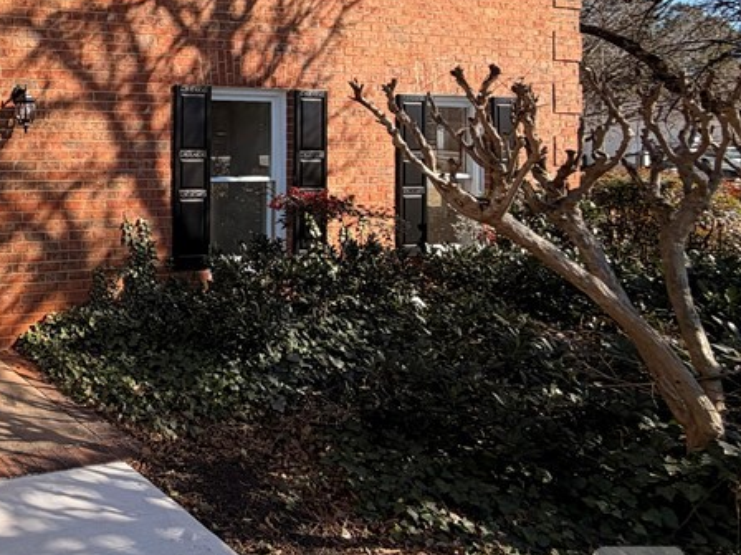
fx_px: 685
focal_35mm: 32
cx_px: -104
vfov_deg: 42.1
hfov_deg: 42.3
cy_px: 107
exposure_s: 1/770
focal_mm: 2.22
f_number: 2.2
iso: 32
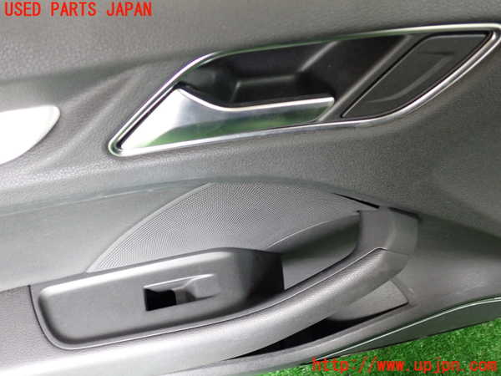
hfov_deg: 60.0
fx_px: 434
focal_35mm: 30
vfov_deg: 46.8
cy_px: 188
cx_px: 250
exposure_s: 1/30
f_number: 2.3
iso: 640
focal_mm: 5.4
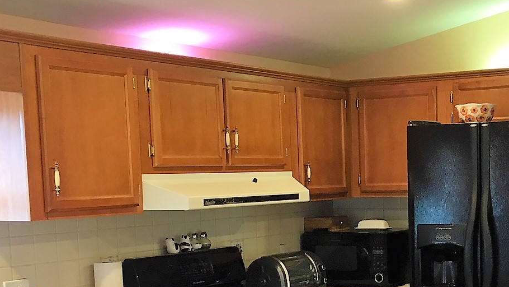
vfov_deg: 16.9
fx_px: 945
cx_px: 384
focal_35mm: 70
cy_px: 277
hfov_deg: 29.7
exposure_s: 1/30
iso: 64
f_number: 2.2
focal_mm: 4.15
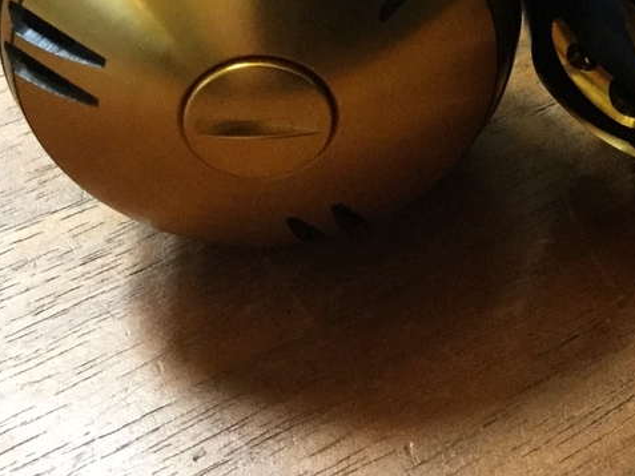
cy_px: -62
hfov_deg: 24.5
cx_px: 538
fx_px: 1431
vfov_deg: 18.1
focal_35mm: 78
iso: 200
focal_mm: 3.3
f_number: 2.4
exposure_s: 1/30
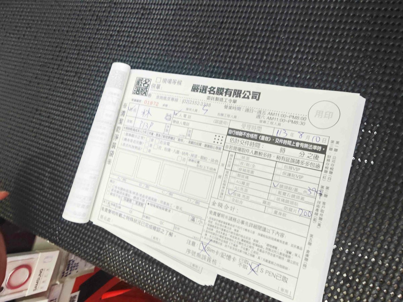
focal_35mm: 22
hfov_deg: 76.4
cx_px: 202
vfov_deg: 61.1
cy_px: 151
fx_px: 256
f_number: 1.8
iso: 100
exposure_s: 1/60
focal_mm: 2.03
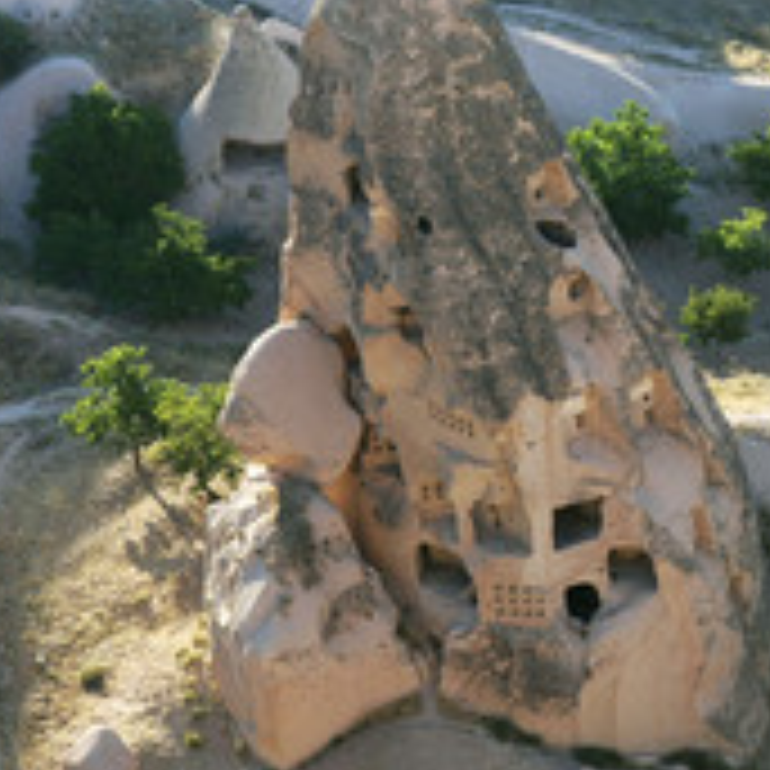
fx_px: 5511
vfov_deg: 8.0
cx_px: 880
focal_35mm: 219
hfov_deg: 7.9
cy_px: 288
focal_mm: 70
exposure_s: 1/200
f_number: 7.1
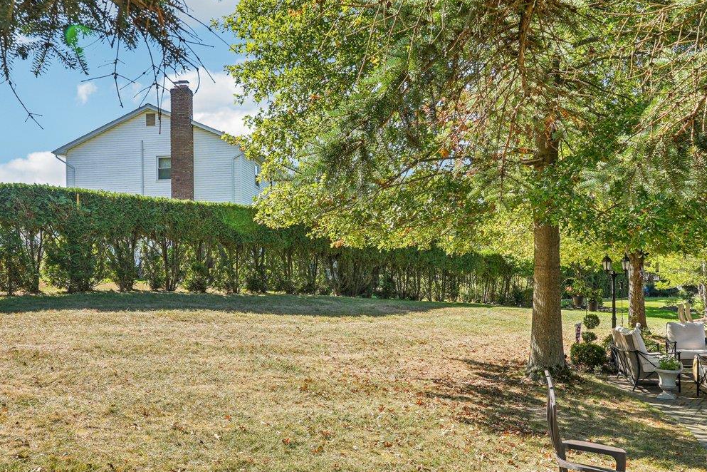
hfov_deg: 57.2
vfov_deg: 39.7
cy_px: 298
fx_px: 648
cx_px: 330
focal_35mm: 33
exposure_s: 1/100
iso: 100
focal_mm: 16
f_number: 8
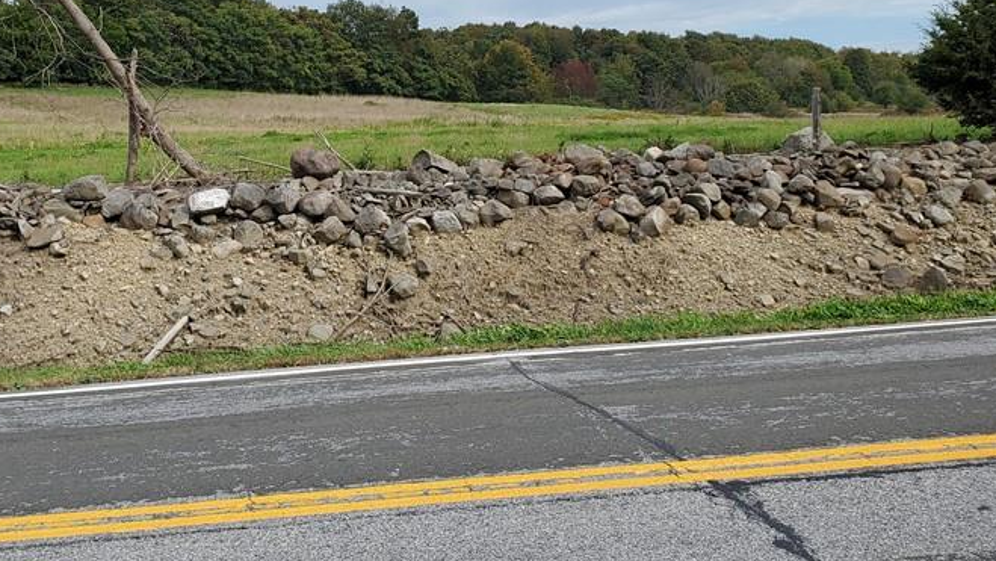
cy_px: 150
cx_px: 411
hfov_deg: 46.2
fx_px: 1162
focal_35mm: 44
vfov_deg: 26.8
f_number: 2.4
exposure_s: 1/1205
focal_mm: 4.3
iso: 50
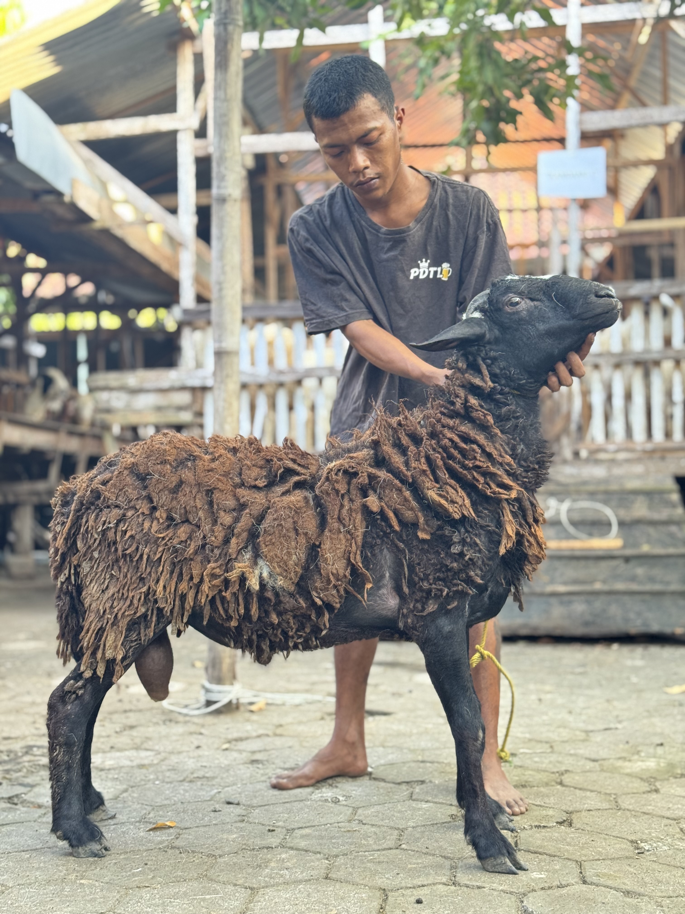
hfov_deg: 30.3
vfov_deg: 39.7
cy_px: 457
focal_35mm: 48
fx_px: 1266
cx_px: 342
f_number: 1.78
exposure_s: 1/46
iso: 250
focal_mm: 6.76
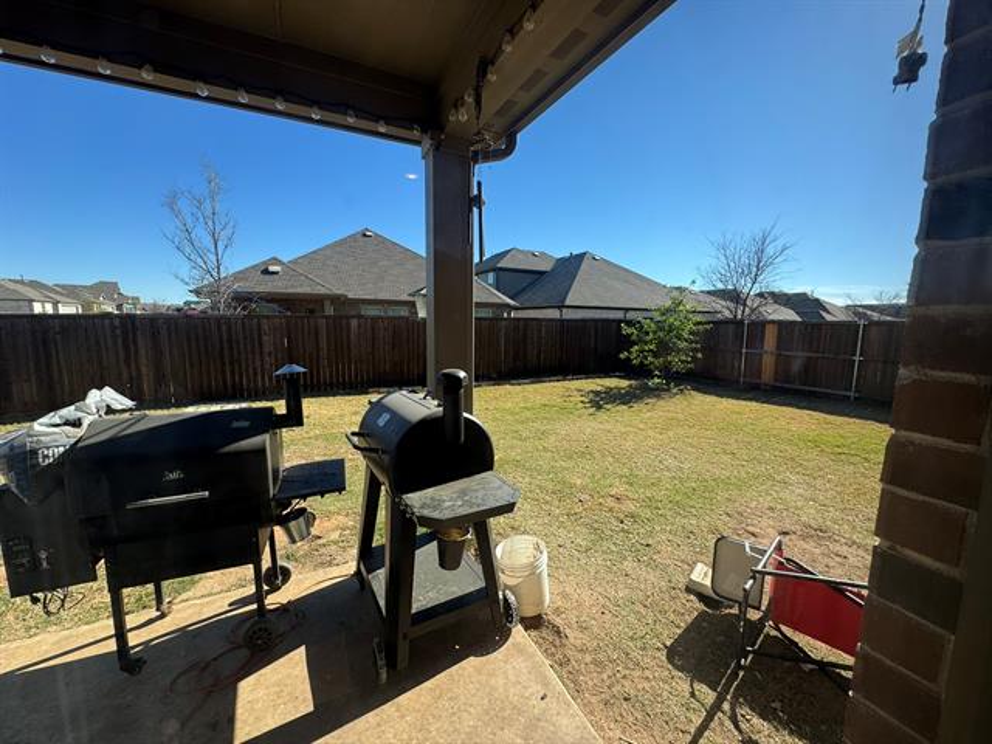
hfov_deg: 102.1
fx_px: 401
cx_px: 496
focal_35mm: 14
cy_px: 372
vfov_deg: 85.7
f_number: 2.2
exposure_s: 1/771
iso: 40
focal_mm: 2.22
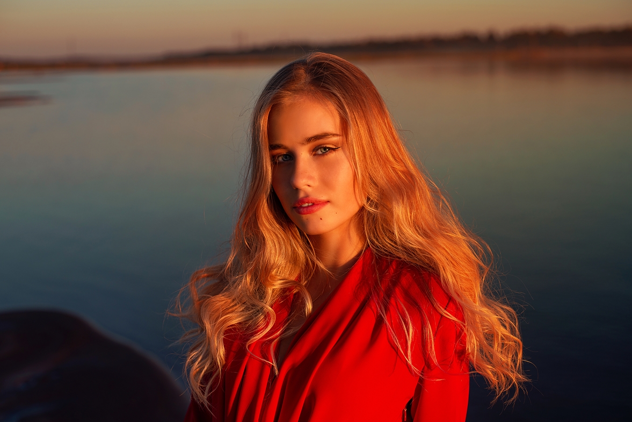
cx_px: 312
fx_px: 895
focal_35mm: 51
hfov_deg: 38.9
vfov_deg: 26.5
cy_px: 210
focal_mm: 50
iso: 100
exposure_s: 1/800
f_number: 2.5
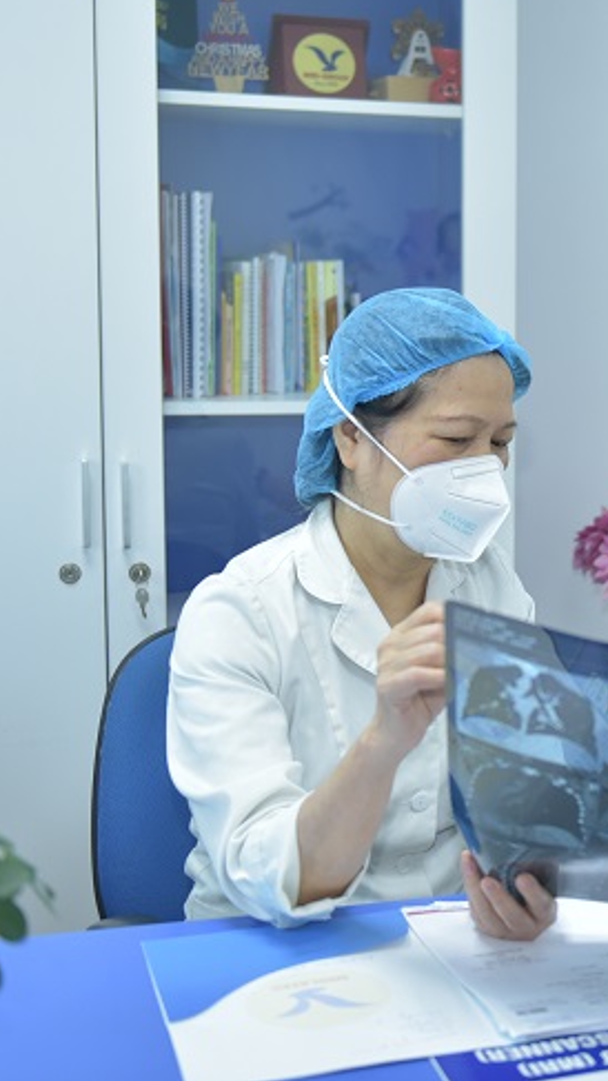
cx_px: 675
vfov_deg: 33.8
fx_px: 1777
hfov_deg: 18.6
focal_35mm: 62
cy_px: 491
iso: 1250
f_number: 2.8
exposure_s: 1/125
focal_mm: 36
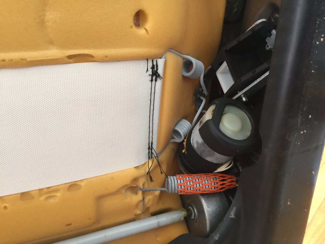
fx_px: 272
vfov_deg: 48.2
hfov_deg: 61.7
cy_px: 122
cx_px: 162
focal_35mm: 29
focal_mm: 4.15
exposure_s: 1/15
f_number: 2.2
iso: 50
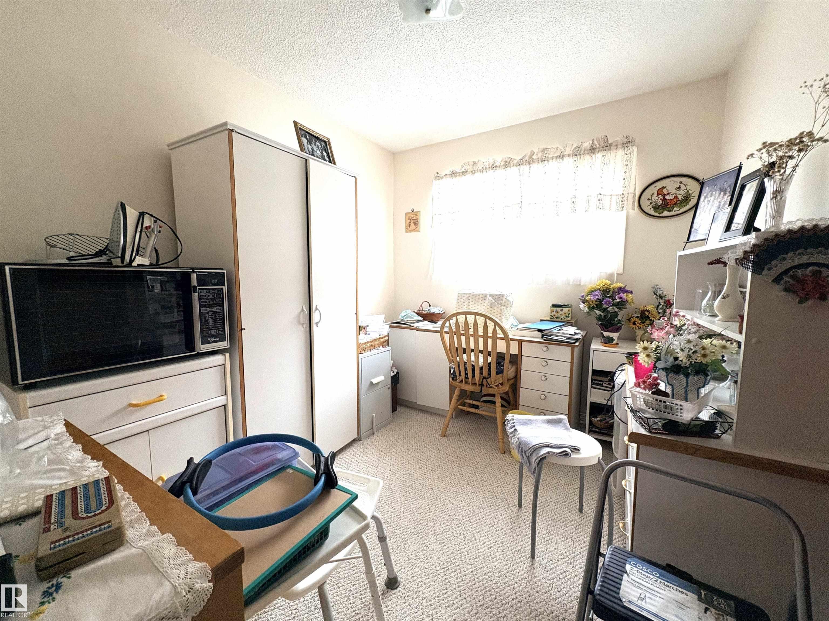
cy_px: 310
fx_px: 335
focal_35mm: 14
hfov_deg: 102.1
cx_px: 414
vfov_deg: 85.7
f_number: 2.2
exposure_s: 1/120
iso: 200
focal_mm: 2.22
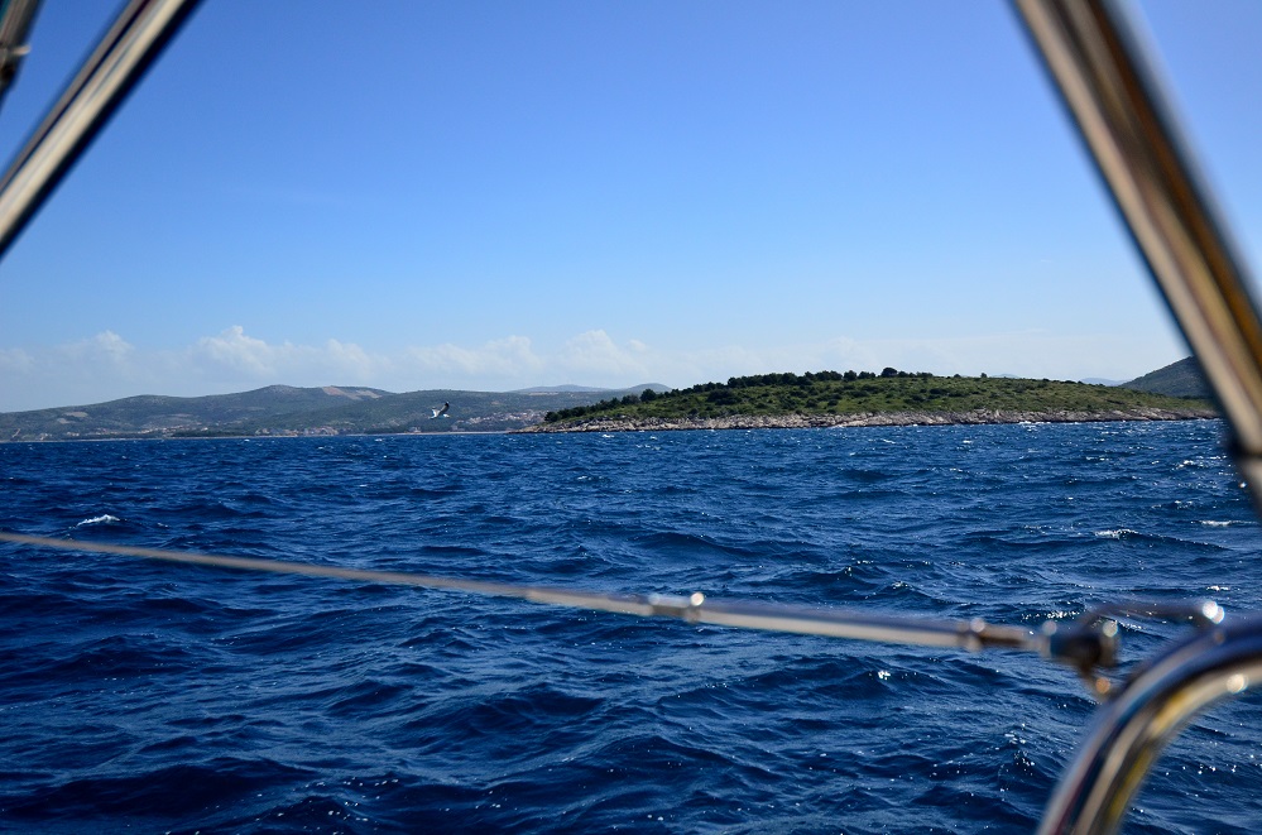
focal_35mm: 36
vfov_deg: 36.7
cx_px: 631
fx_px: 1259
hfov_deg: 53.2
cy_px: 418
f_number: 4.5
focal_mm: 24
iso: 720
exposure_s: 1/8000
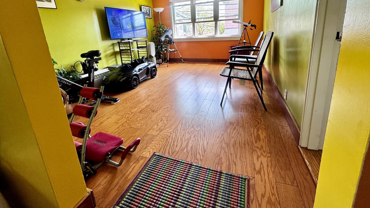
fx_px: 157
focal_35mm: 16
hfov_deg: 99.3
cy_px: 70
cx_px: 192
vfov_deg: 65.4
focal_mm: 2.22
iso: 250
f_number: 2.2
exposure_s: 1/120
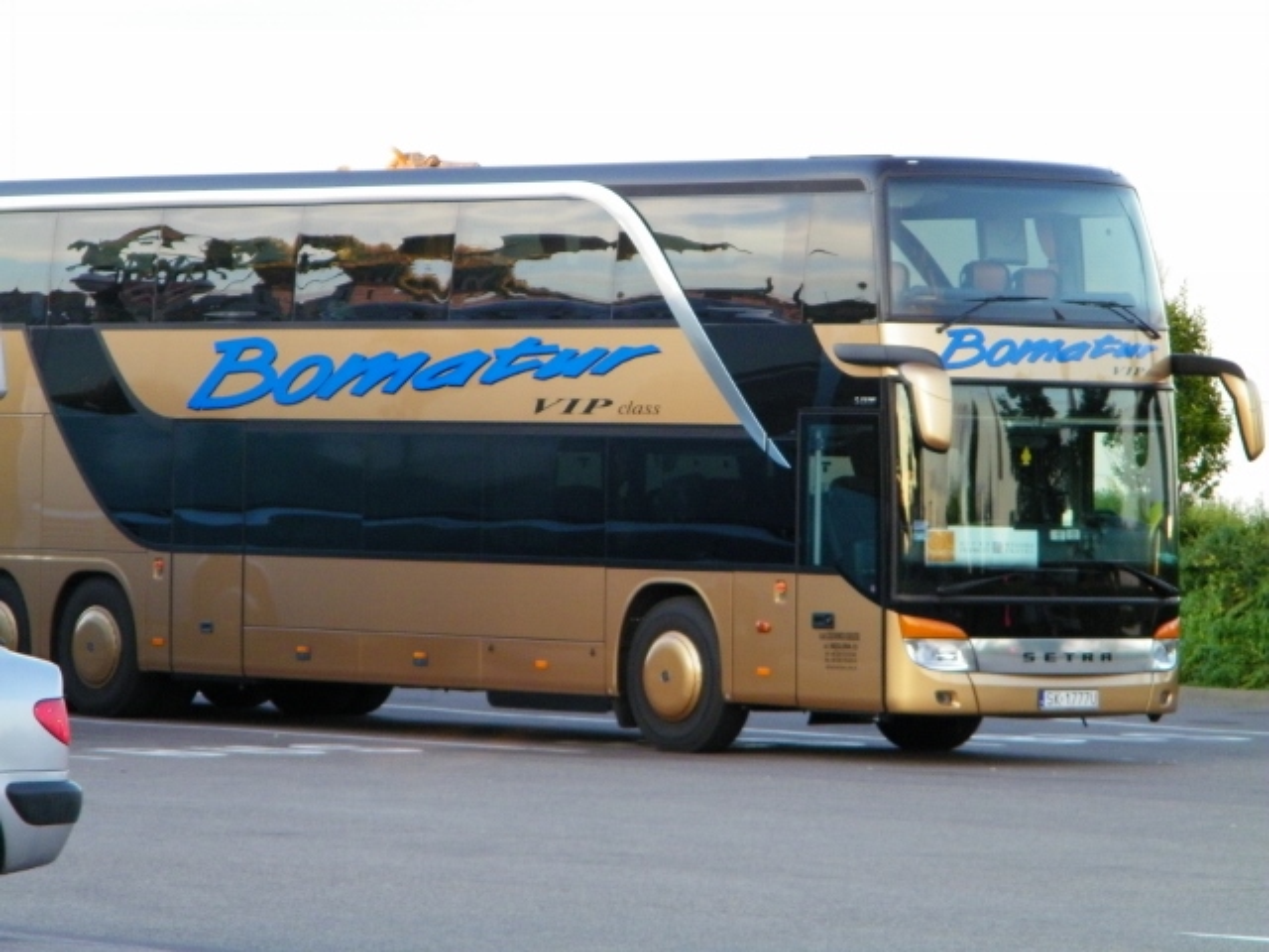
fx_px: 7149
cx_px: 634
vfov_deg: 7.6
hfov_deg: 10.1
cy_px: 476
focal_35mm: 195
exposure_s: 1/50
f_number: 5.2
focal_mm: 34.9
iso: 200
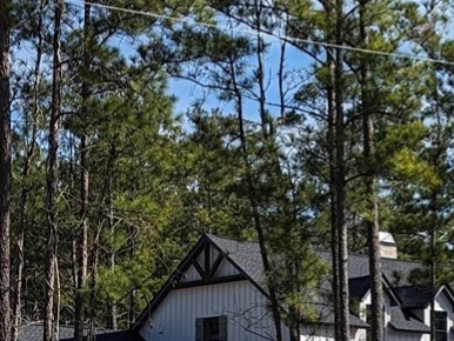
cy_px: 448
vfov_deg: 11.4
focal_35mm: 127
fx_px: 1667
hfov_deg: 15.3
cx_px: 435
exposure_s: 1/1058
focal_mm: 6.9
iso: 21
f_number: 1.68
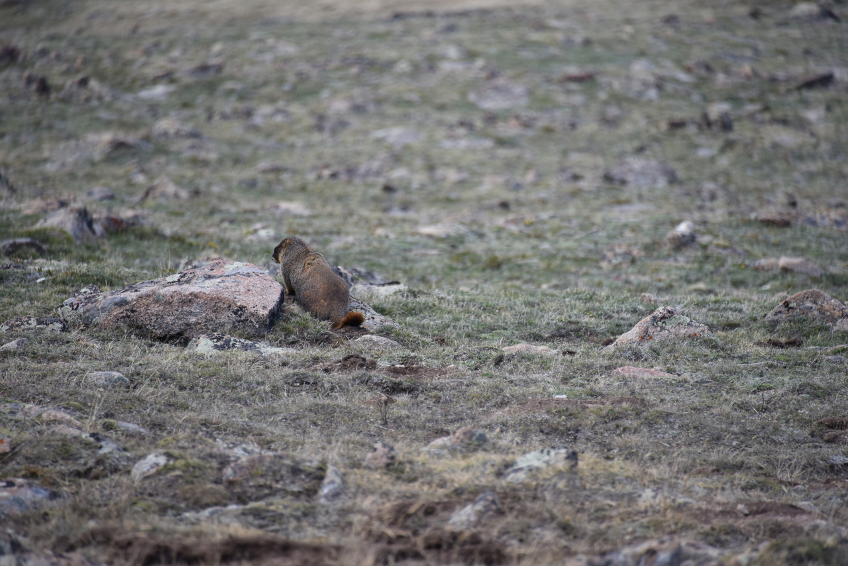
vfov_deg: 4.6
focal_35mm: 300
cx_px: 424
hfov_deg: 6.9
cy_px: 283
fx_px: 7068
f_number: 5.6
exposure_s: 1/640
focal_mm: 300
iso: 450
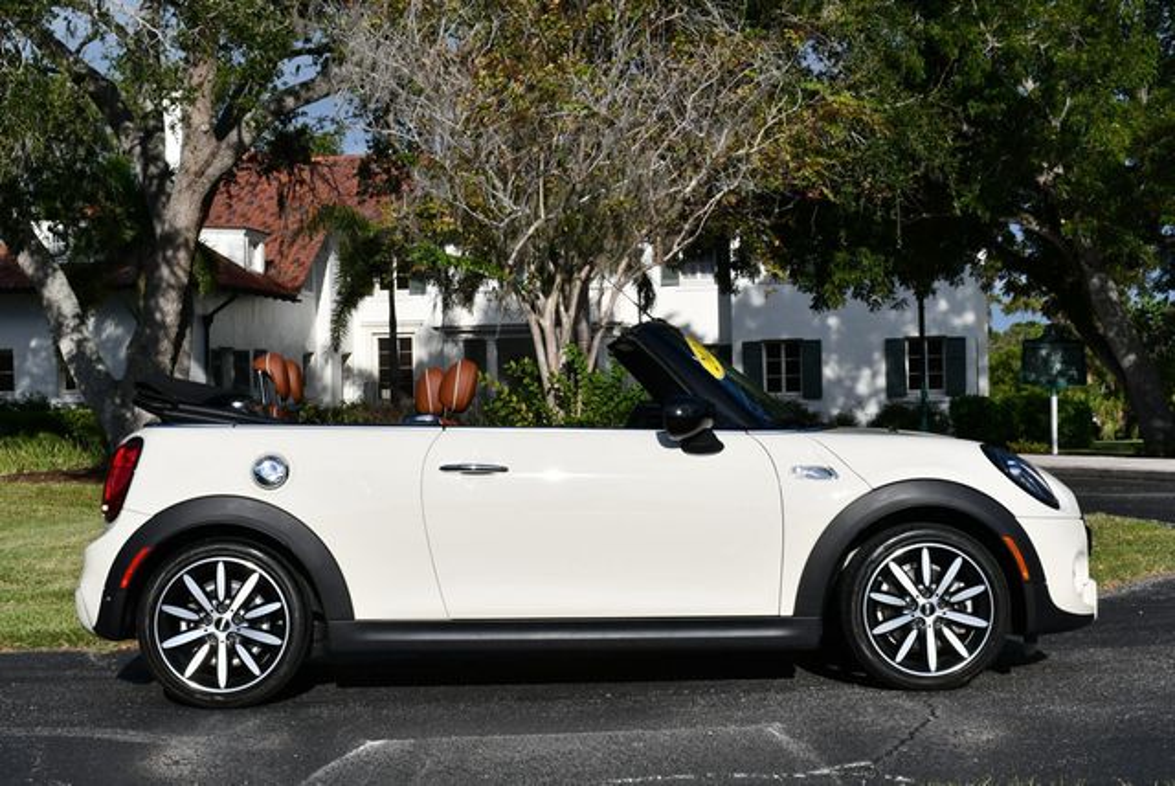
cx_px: 588
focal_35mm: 62
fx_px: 2025
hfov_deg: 32.4
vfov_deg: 22.0
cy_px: 393
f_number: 10
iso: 100
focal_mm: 31
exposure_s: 1/400
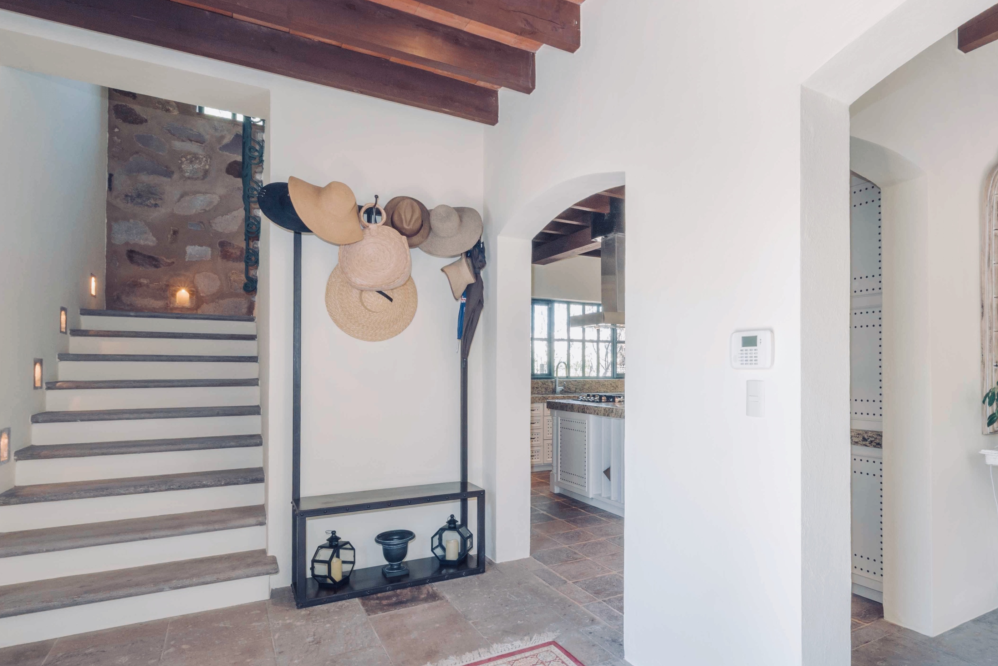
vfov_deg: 61.9
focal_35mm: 20
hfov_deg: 82.9
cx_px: 601
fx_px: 554
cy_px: 341
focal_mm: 14
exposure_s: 1/2
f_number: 22
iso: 400
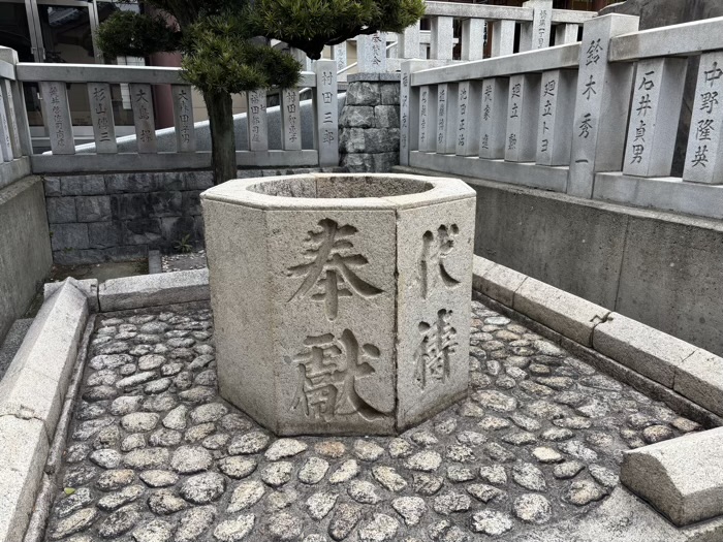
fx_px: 543
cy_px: 271
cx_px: 362
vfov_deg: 53.1
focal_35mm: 26
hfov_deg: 67.3
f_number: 1.6
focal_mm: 5.96
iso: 50
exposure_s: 1/622
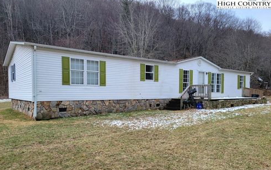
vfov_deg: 44.4
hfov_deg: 66.4
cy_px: 99
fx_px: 207
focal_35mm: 28
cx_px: 134
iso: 40
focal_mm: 5.4
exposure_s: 1/435
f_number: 1.8
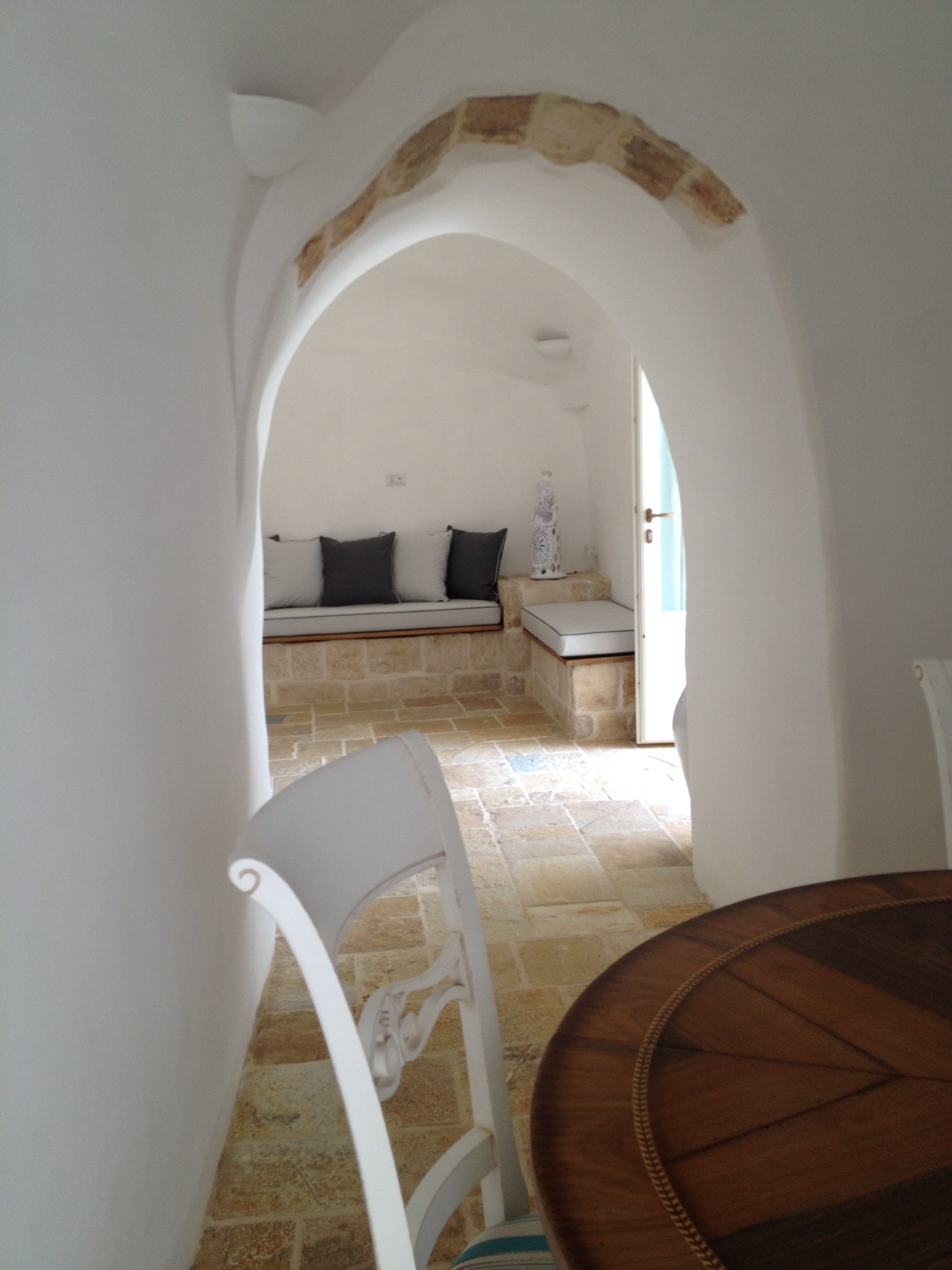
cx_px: 476
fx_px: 1283
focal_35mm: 35
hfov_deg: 40.7
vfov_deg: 52.6
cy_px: 635
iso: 50
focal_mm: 4.28
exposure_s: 1/40
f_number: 2.4
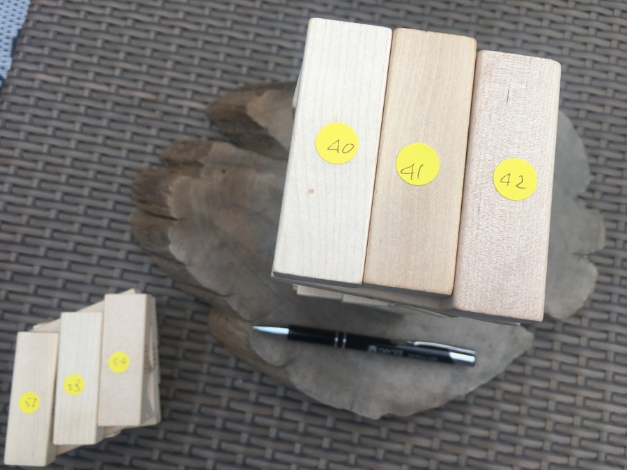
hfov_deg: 61.7
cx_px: 314
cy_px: 235
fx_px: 525
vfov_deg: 48.2
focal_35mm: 29
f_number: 2.2
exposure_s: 1/310
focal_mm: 4.15
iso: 25
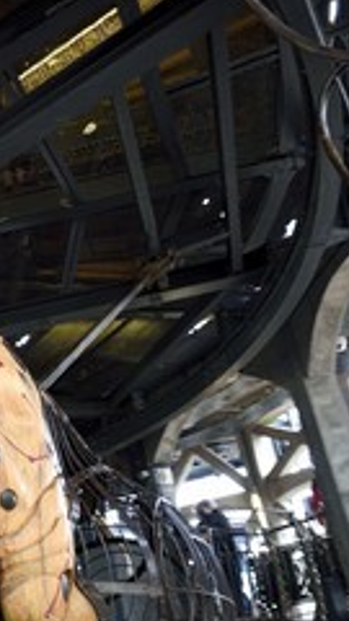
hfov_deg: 22.6
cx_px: -164
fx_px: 724
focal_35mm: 44
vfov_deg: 46.3
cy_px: 349
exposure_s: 1/20
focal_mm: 24
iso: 200
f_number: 5.6
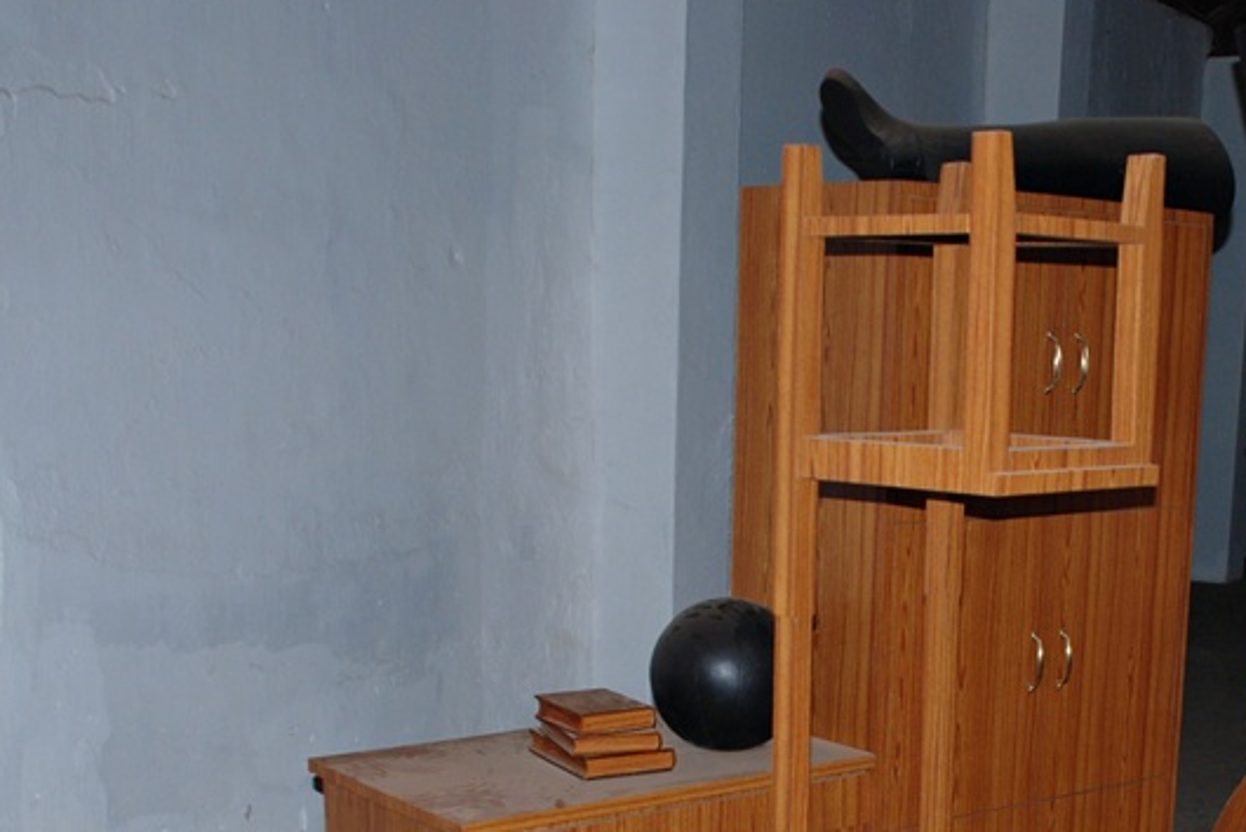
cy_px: 734
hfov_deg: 33.8
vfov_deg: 22.9
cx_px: 938
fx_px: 2008
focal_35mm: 58
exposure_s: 1/60
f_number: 3.8
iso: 200
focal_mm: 20
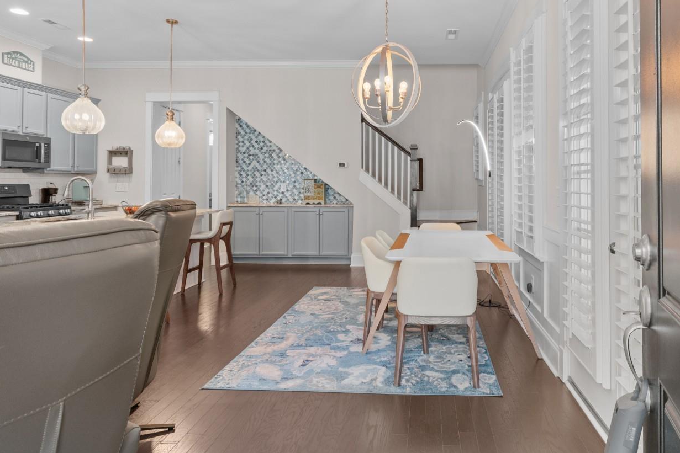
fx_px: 472
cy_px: 174
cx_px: 408
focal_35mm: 25
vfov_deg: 50.9
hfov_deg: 70.8
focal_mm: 13
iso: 100
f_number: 4.8
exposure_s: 1/2
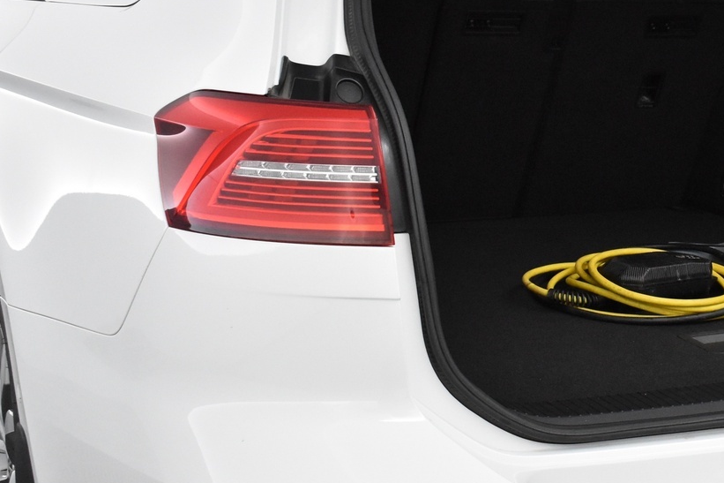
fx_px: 1428
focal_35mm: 71
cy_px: 182
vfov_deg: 19.1
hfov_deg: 27.5
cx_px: 636
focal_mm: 24
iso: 3200
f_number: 5.6
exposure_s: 1/125
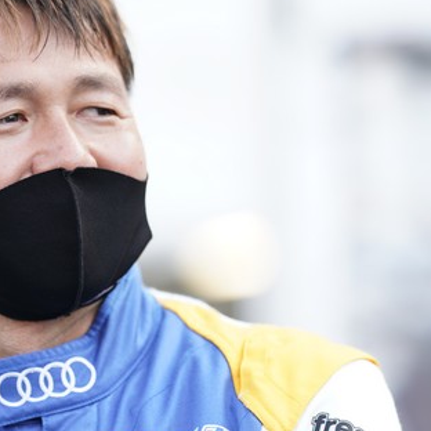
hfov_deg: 6.6
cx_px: 175
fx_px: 3733
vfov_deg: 6.6
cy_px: 243
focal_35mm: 265
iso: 160
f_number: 2
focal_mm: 135
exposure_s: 1/320
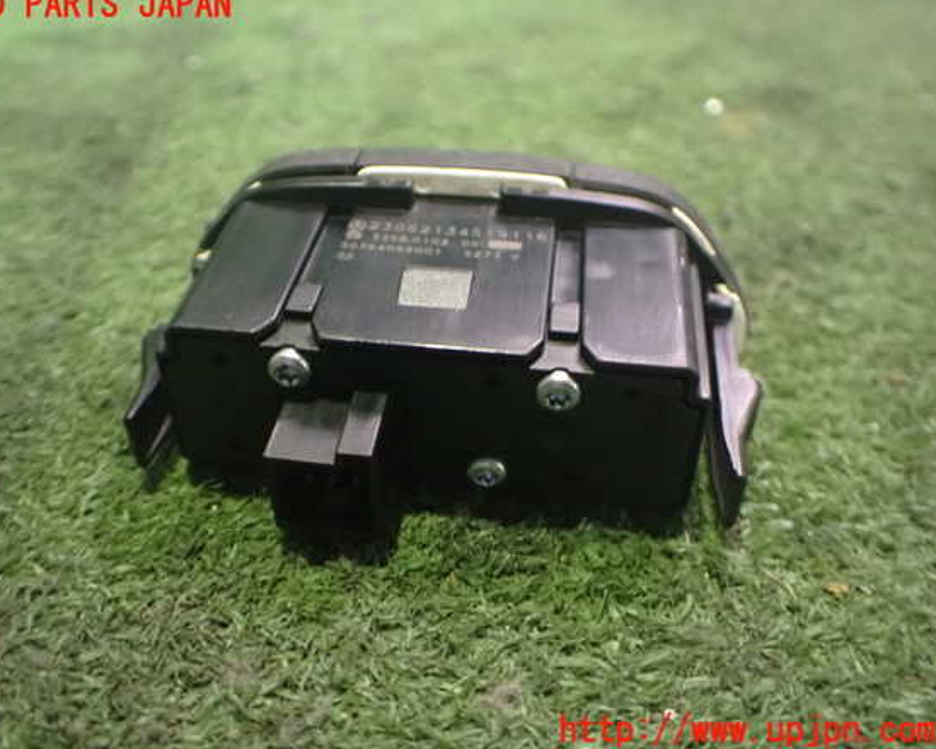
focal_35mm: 32
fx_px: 886
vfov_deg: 45.8
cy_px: 369
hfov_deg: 55.6
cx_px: 433
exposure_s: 1/30
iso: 1250
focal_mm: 5.4
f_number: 2.3
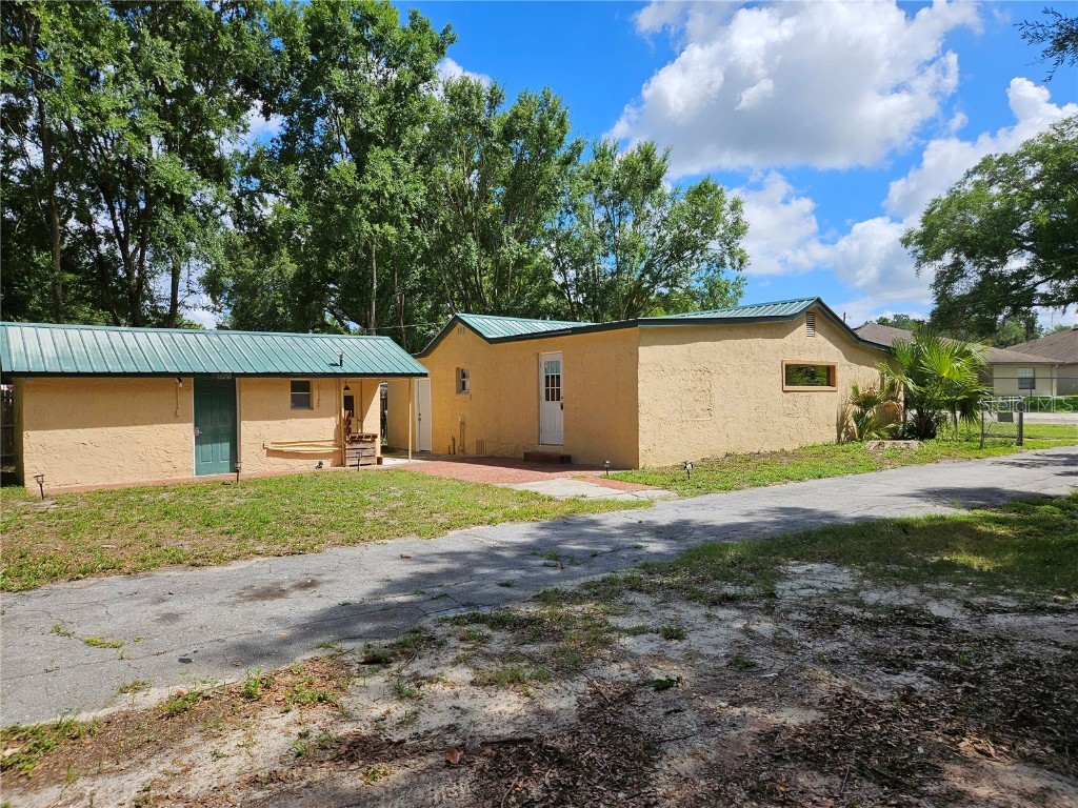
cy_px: 404
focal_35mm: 23
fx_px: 716
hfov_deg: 73.9
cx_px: 539
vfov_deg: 58.9
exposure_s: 1/1839
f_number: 1.8
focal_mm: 5.4
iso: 25
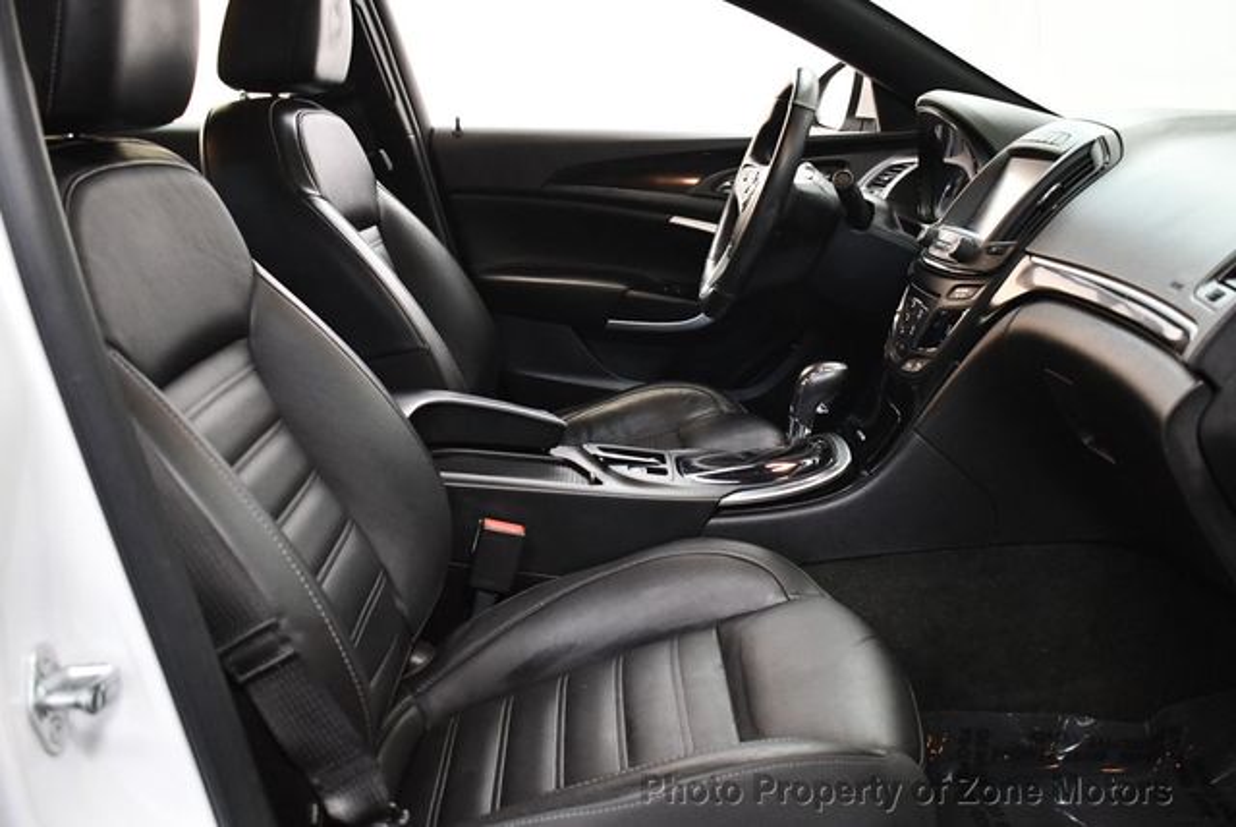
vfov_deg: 36.9
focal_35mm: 36
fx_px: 1237
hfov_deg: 53.1
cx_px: 618
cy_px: 414
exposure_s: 1/125
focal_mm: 18
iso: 2800
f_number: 3.5
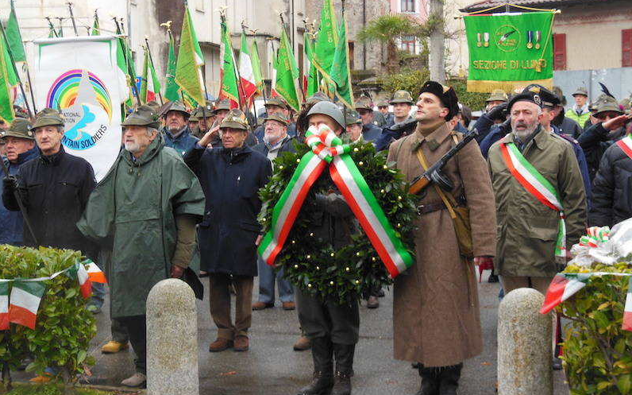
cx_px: 315
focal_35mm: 81
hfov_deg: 25.5
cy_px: 215
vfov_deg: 16.1
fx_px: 1395
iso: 200
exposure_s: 1/60
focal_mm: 13.6
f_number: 4.4
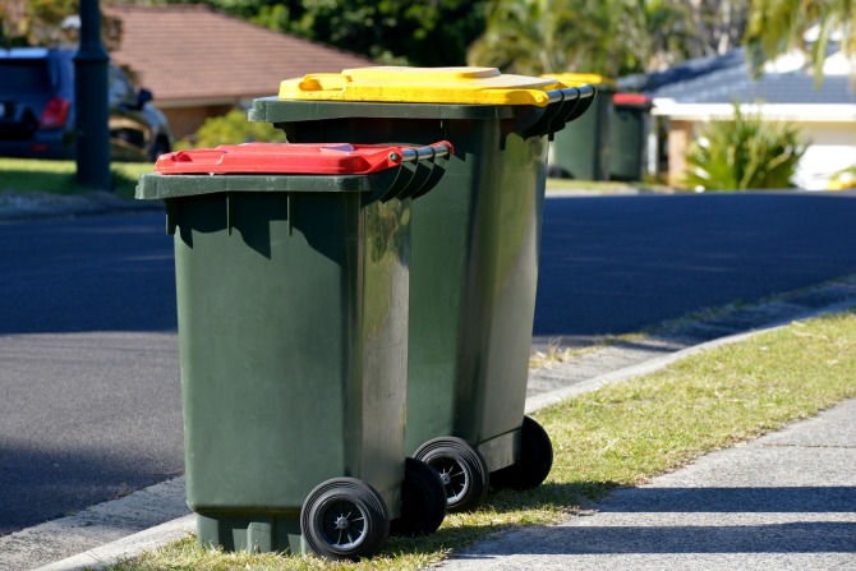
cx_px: 428
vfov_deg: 6.9
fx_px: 4756
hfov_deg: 10.3
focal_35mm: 200
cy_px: 286
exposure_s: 1/400
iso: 1000
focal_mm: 200
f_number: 10
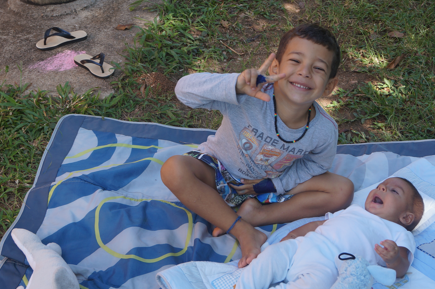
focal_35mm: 75
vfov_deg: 18.2
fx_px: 902
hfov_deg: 27.1
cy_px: 191
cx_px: 263
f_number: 6.3
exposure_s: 1/100
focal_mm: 35
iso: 100
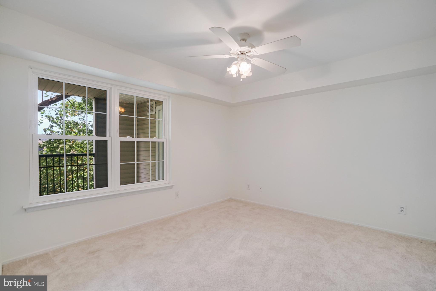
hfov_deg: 96.7
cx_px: 218
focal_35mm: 16
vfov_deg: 73.8
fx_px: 194
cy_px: 146
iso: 1250
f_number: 8
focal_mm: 16
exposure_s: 1/10
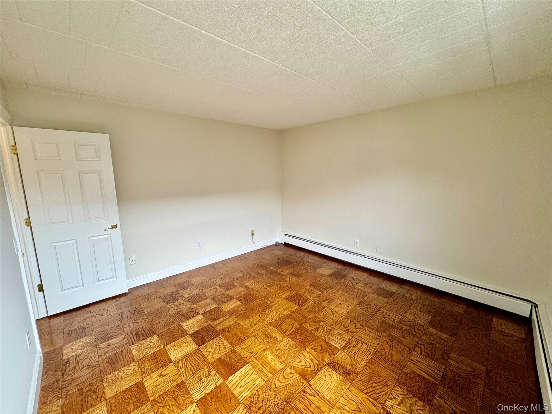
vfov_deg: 85.7
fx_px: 223
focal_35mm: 14
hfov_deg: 102.1
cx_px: 276
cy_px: 207
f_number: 2.2
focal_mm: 2.22
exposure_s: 1/99
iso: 160
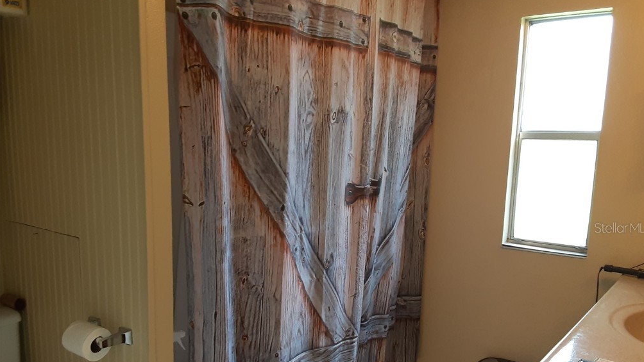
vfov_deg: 38.7
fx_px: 512
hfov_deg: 64.3
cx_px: 326
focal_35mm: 30
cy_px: 227
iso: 100
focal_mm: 2.91
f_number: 1.9
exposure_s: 1/60
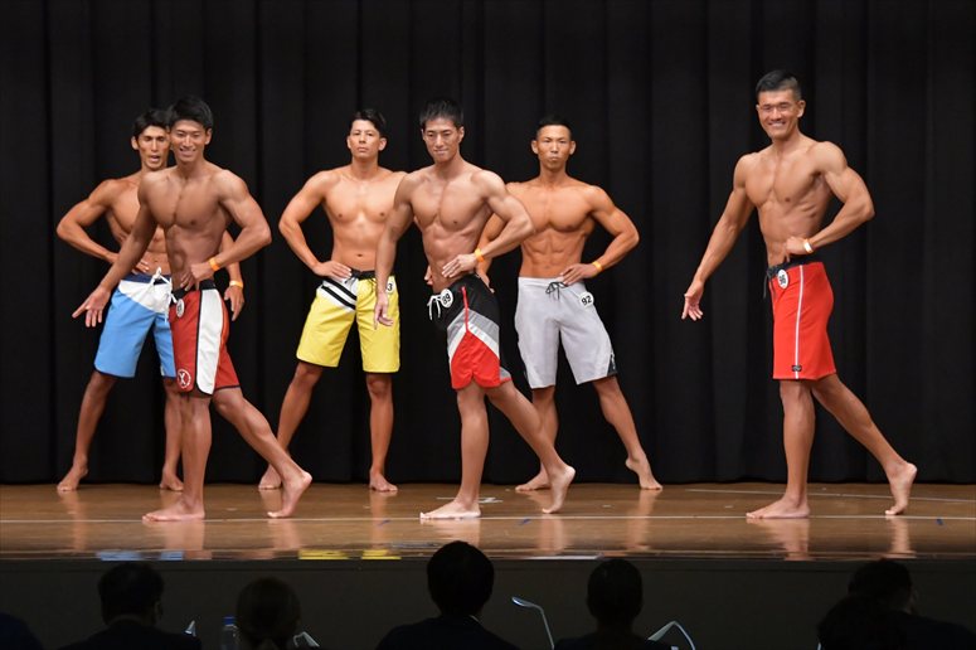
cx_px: 488
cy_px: 325
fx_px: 4715
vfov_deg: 7.9
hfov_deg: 11.8
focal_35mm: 174
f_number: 5.6
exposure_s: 1/400
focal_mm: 116
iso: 6400
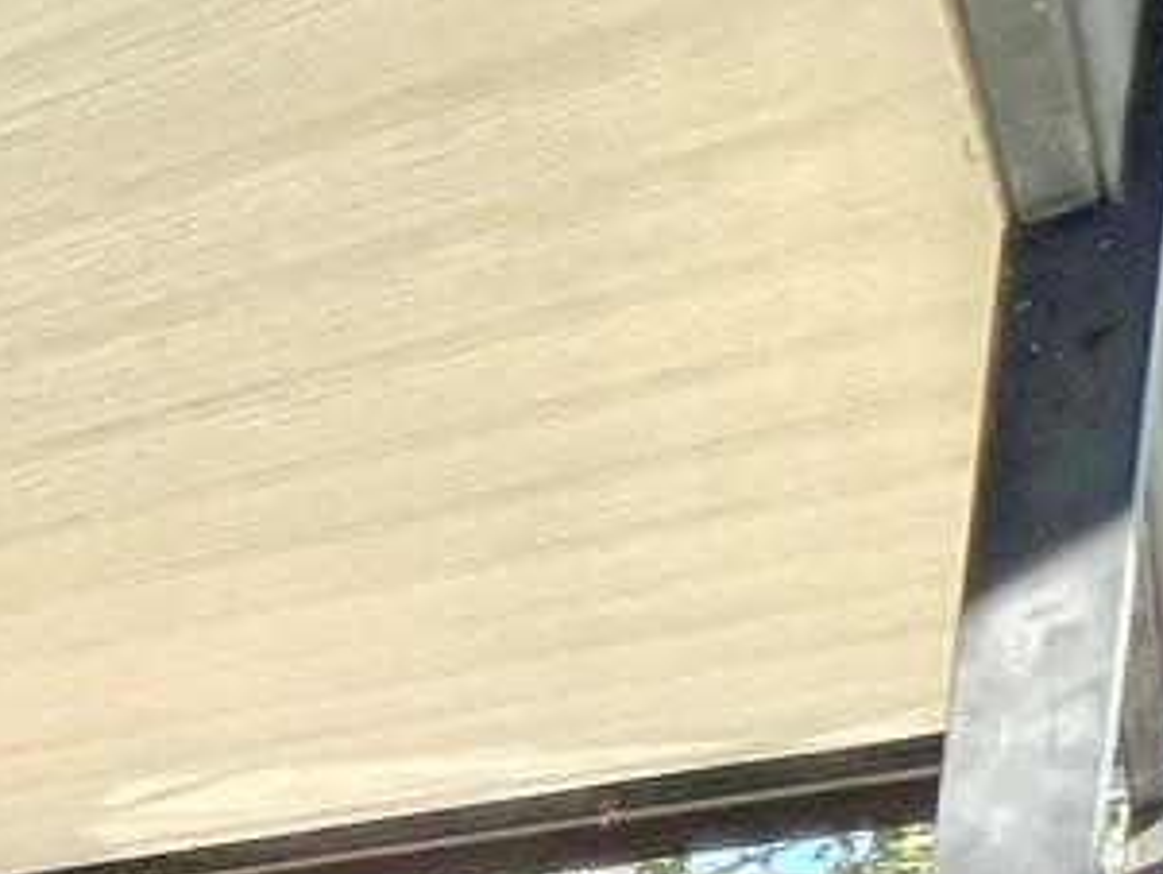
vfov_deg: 17.0
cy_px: 1636
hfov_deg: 14.4
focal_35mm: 69
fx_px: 2319
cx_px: -1750
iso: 32
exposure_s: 1/699
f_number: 1.8
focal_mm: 1.57
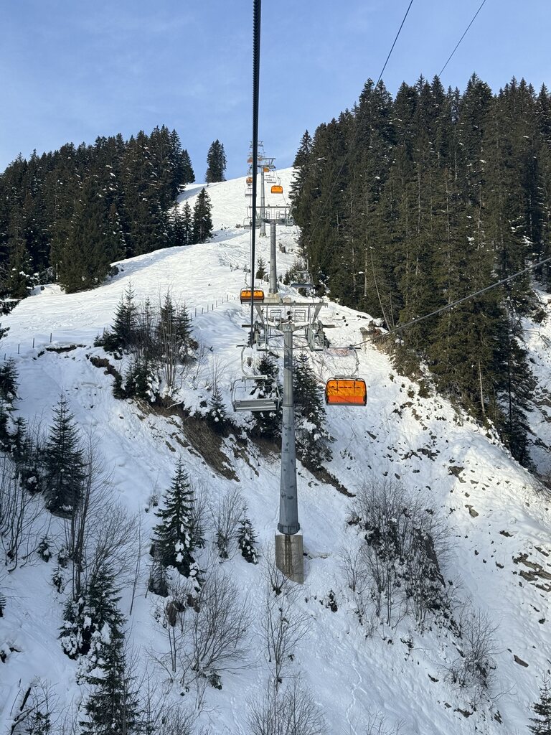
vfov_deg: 39.7
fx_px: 1019
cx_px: 276
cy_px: 368
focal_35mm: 48
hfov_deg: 30.3
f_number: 1.78
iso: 64
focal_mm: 6.86
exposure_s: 1/1724
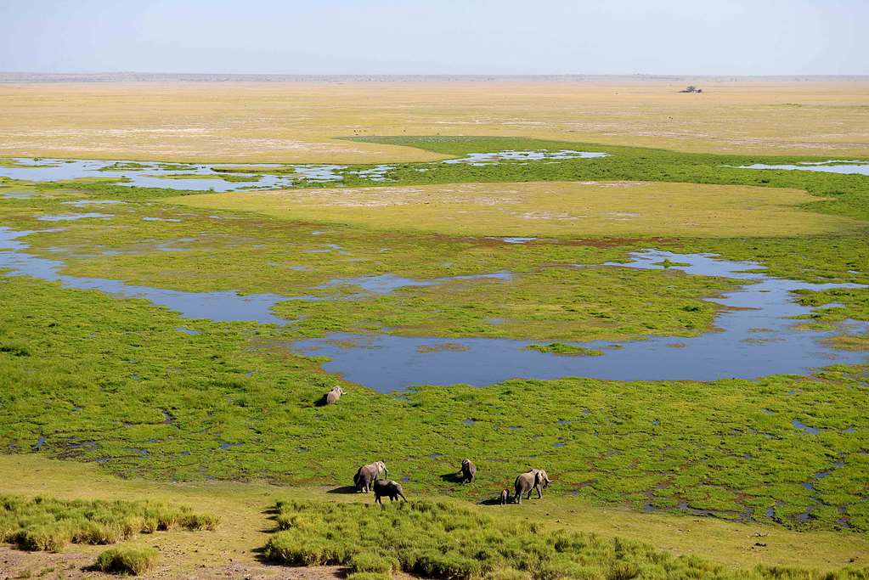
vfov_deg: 19.5
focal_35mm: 70
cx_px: 434
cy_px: 290
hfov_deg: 28.8
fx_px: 1690
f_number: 6.3
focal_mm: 70
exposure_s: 1/640
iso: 160
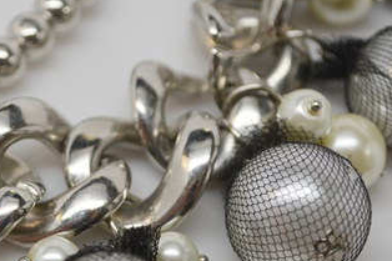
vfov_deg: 12.5
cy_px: 237
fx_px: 1186
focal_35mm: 109
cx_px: 77
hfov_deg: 18.6
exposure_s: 1/125
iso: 400
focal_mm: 38
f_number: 5.3
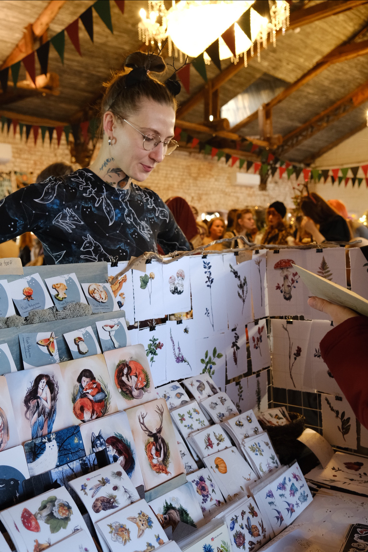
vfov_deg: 57.2
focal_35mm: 33
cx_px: 184
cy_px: 276
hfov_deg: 40.0
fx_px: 506
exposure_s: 1/30
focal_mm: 22.3
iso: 1600
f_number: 4
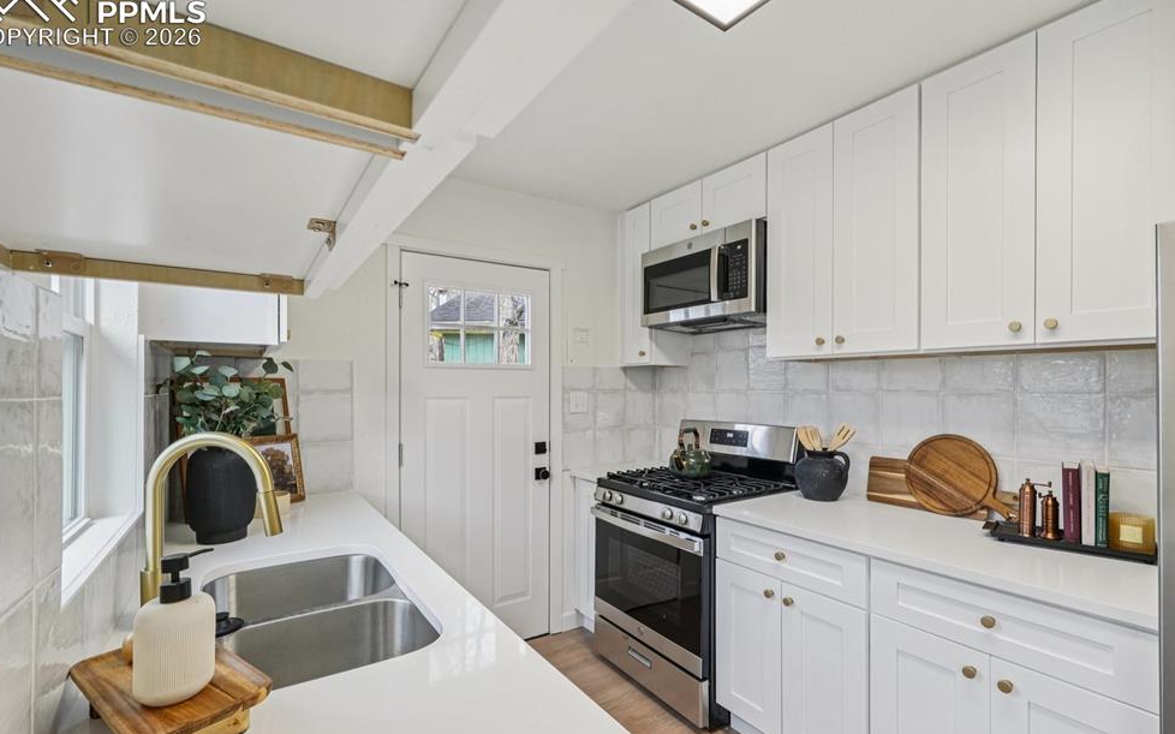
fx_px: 512
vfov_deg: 71.2
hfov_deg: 97.8
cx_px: 580
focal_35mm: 16
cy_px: 389
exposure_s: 1/6
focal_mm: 10
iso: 800
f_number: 8
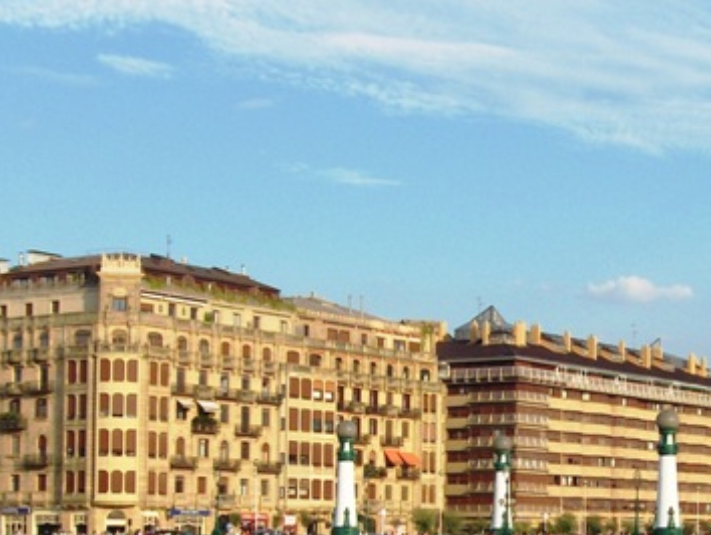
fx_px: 1768
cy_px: 440
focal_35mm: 86
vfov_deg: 17.0
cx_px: 596
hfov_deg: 22.4
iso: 100
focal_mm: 8
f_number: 4.8
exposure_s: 1/433
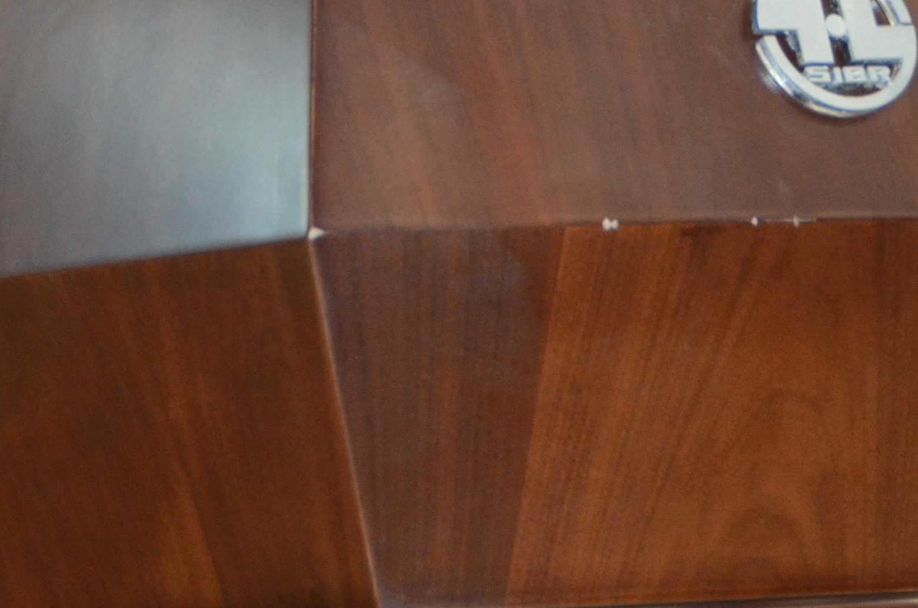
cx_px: 582
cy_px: -291
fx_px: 6234
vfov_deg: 5.5
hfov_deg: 8.4
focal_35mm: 245
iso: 800
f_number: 4.8
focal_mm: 52
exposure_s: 1/60
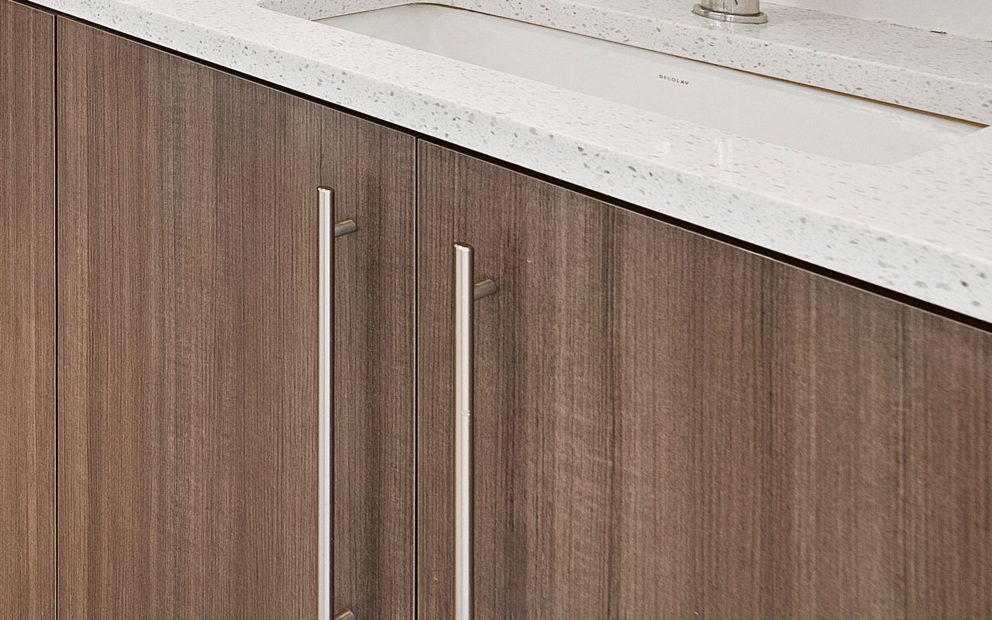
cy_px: -266
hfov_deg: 35.7
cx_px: -260
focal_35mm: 40
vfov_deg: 25.5
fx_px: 1082
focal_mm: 14
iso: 640
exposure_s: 1/6
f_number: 9
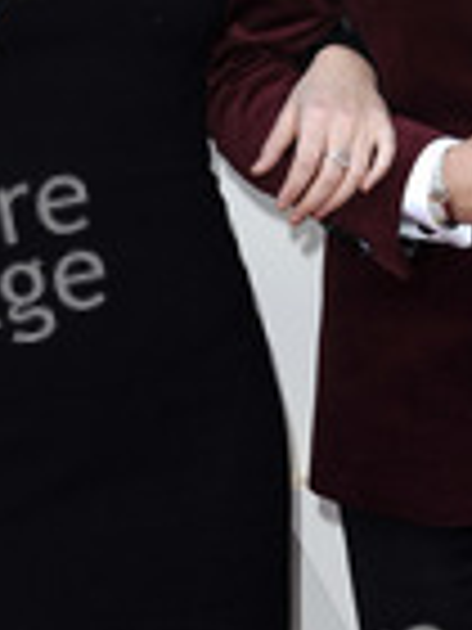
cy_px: 58
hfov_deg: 6.6
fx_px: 4091
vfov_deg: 8.8
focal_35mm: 225
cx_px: 366
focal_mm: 82
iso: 800
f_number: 8
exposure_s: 1/250
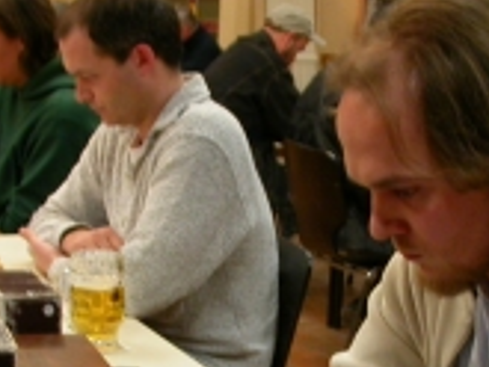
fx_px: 1371
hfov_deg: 20.2
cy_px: 400
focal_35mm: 97
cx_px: 305
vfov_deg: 14.9
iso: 100
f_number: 2.6
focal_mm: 7.85
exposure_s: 1/13.6
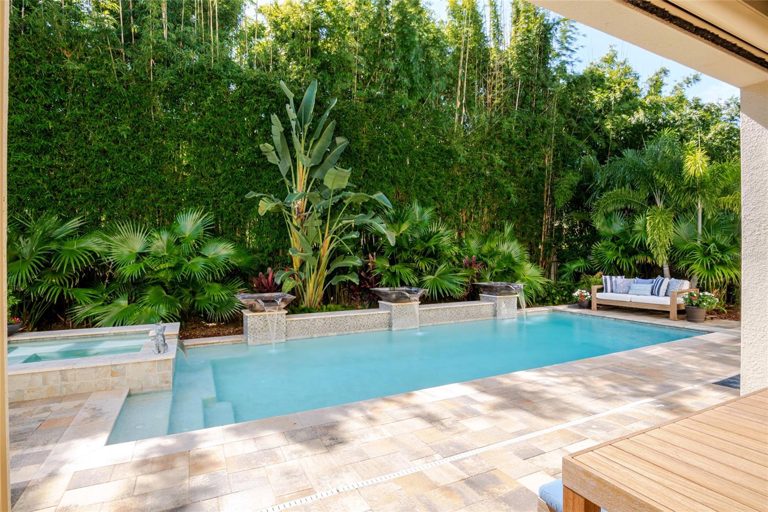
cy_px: 256
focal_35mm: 16
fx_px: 352
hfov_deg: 95.0
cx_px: 384
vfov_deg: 72.0
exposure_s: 1/30
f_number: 11
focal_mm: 11
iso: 100
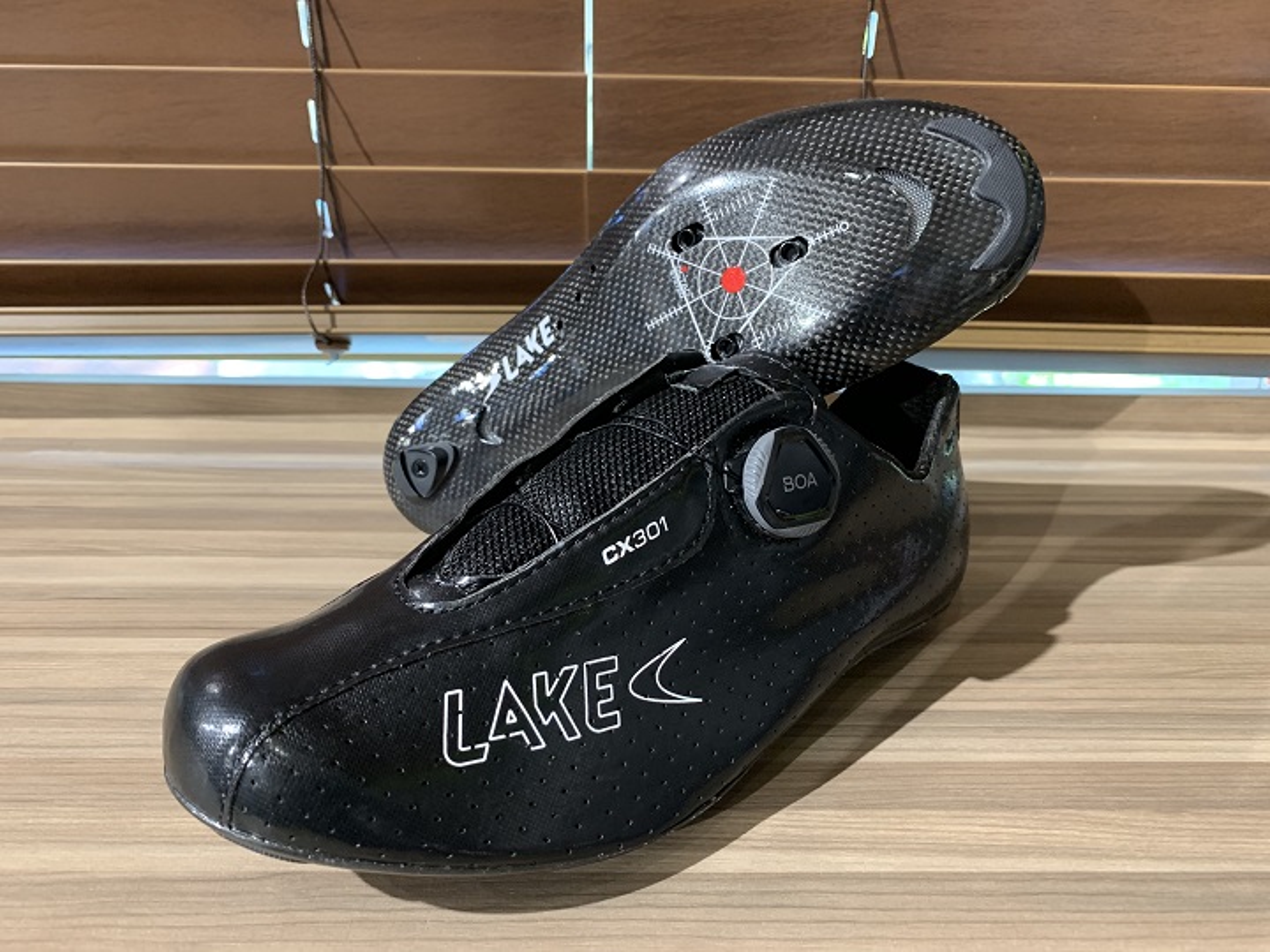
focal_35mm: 26
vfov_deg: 53.1
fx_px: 954
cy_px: 476
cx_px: 635
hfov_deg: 67.3
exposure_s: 1/60
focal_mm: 4.25
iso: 250
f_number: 1.8
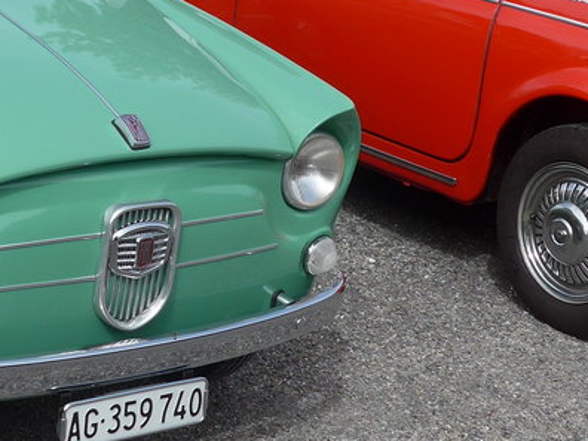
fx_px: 1750
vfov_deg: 14.3
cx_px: -58
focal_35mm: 103
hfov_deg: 18.4
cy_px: 83
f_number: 2.8
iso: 80
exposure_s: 1/1000
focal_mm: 7
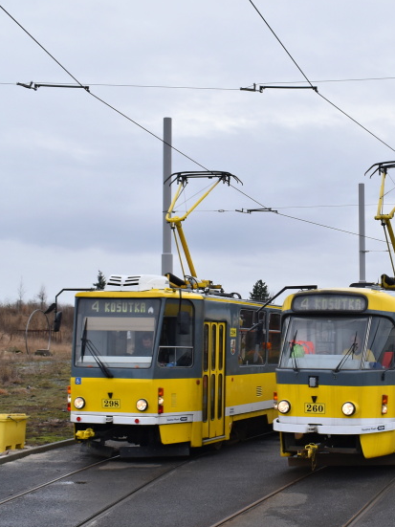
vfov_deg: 32.7
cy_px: 268
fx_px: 898
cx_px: 376
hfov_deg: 23.9
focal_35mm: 59
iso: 320
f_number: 7.1
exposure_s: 1/250
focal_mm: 22
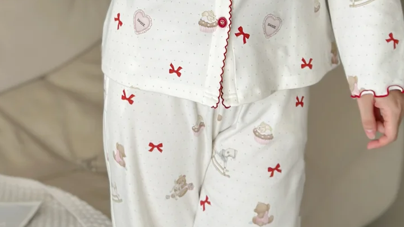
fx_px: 1125
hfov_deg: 20.3
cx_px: 139
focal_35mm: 105
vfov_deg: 10.9
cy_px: -159
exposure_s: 1/125
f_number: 1.8
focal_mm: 6.86
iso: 64
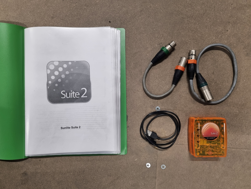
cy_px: 94
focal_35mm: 26
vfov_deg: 53.1
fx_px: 189
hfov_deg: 67.3
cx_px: 126
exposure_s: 1/40
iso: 250
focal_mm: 5.4
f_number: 1.8
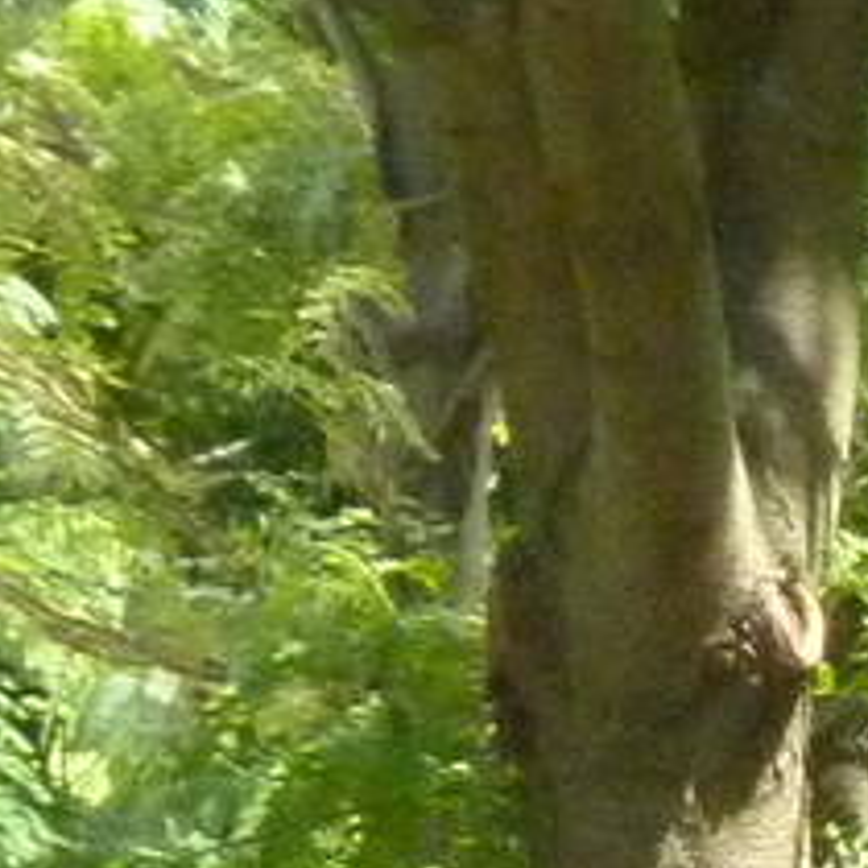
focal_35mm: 1754
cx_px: 1781
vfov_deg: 1.0
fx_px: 49760
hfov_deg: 1.0
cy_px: 1116
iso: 640
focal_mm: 42.6
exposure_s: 1/500
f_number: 4.7
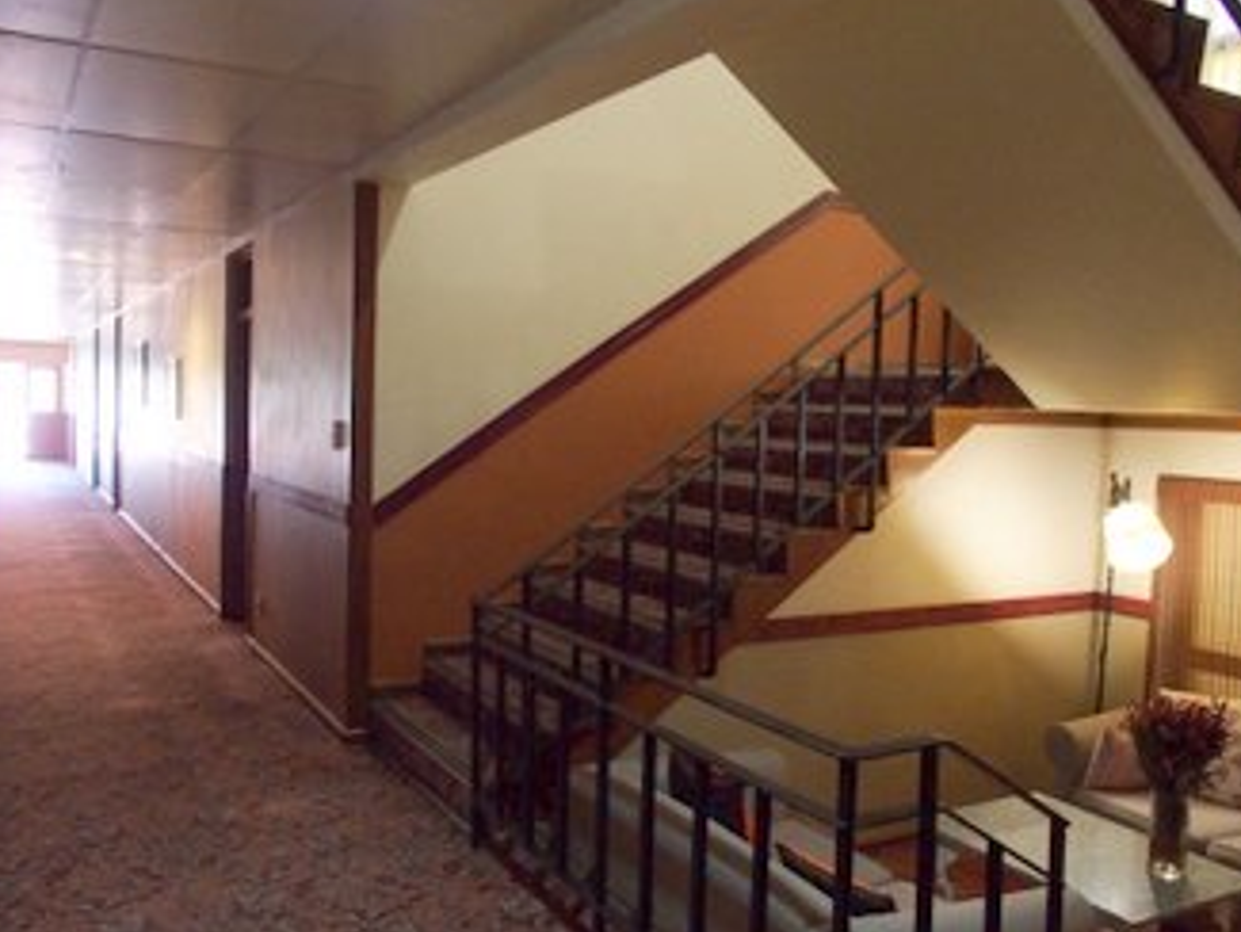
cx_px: 642
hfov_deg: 58.3
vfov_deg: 45.5
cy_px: 477
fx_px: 1112
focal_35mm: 31
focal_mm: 6
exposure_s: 1/20
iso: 800
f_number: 2.8
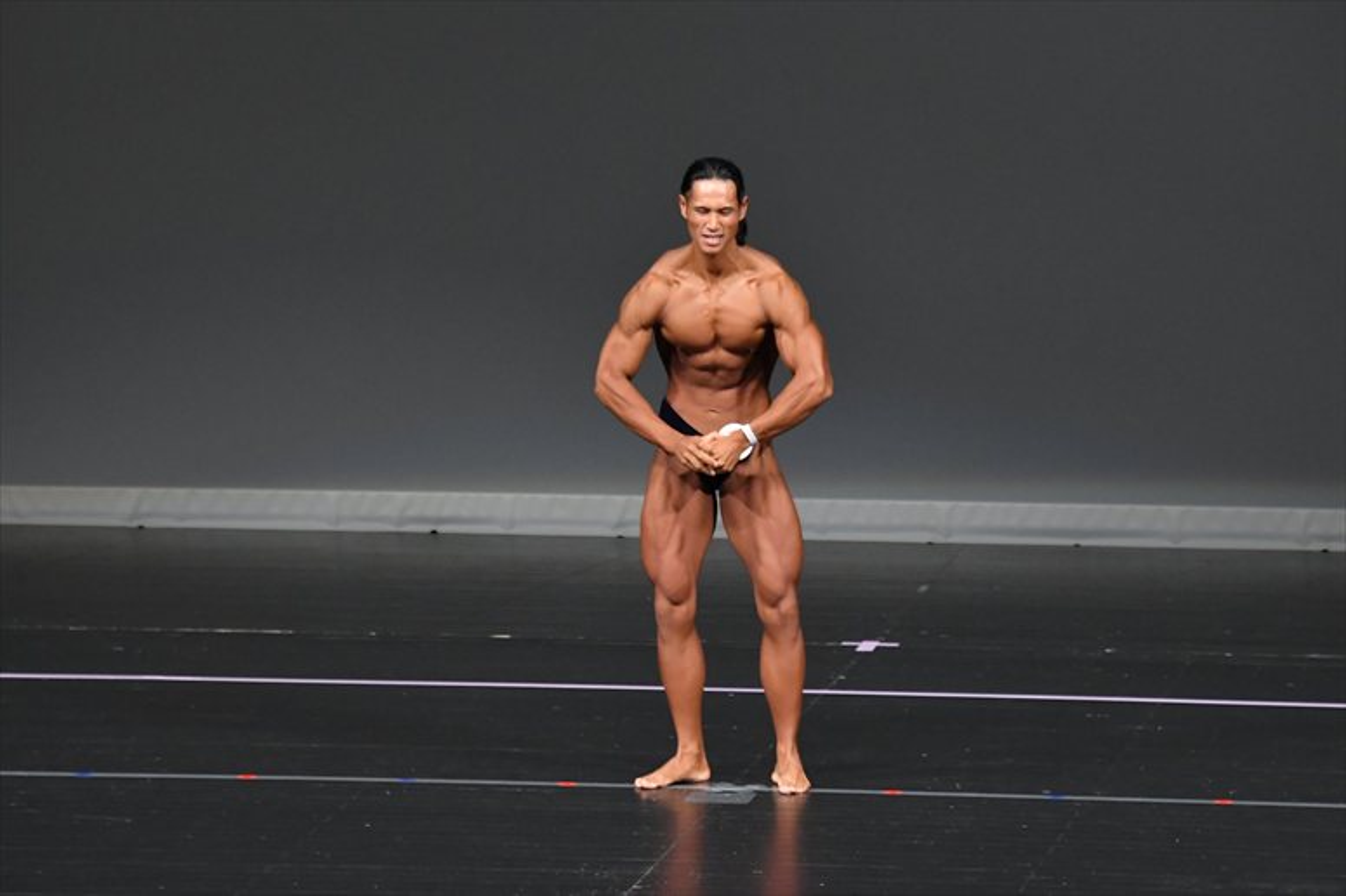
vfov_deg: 4.8
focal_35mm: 285
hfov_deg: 7.2
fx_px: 10651
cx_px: 673
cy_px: 448
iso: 4000
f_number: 5.6
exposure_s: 1/400
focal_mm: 190
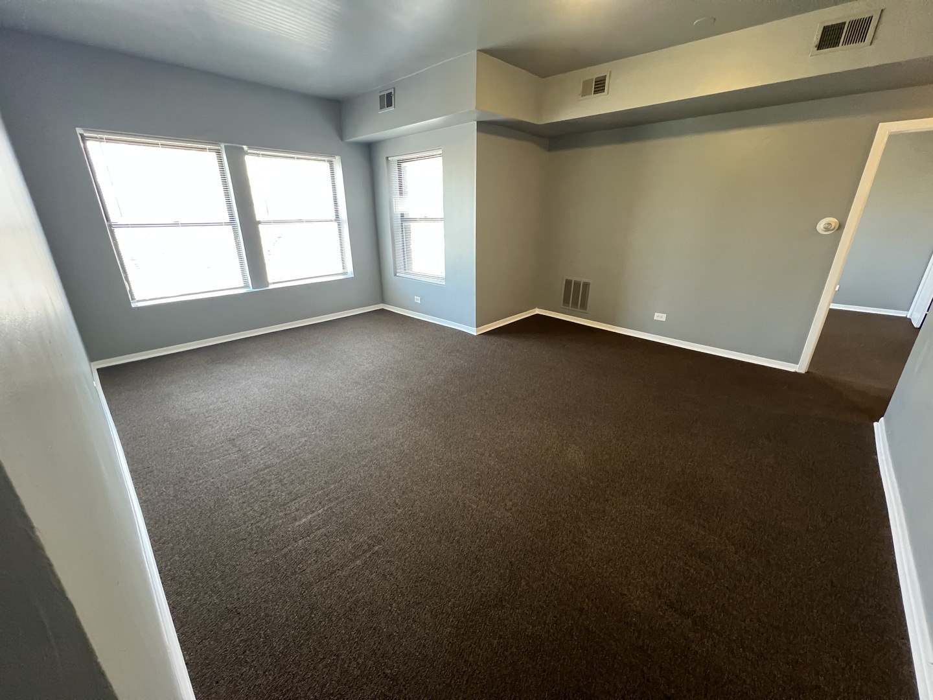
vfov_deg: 89.9
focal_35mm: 13
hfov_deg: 106.2
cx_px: 466
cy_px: 350
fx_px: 350
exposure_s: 1/60
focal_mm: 1.57
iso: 640
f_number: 1.8
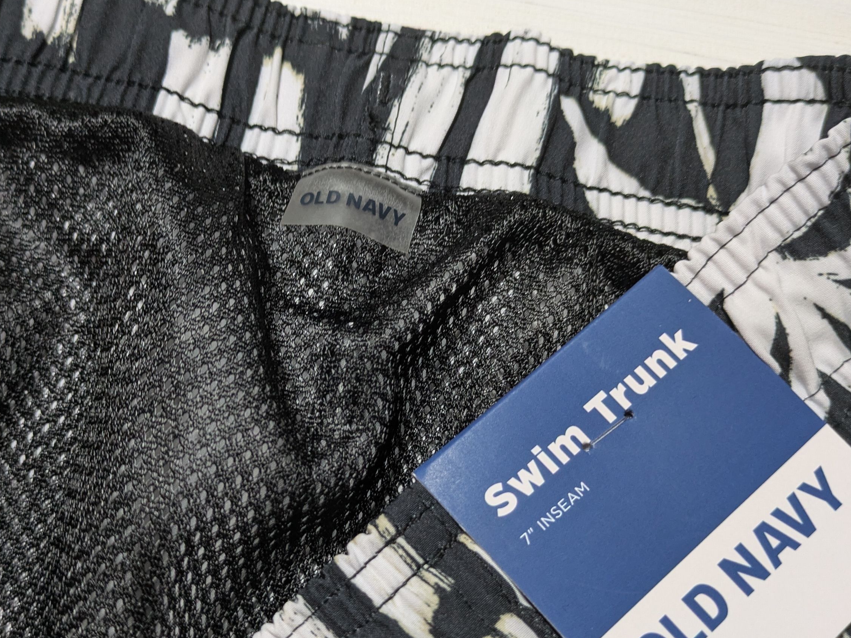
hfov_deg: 44.8
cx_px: 397
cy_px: 383
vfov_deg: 34.3
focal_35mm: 42
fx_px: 1033
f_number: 1.89
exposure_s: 1/60
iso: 227
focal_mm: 5.43
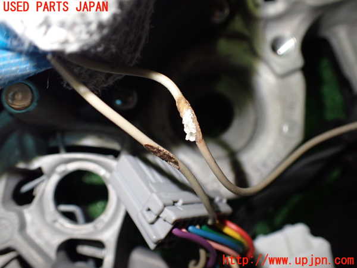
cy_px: 134
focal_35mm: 30
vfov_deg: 46.8
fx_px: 309
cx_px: 178
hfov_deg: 60.0
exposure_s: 1/125
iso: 500
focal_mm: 5.4
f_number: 2.3
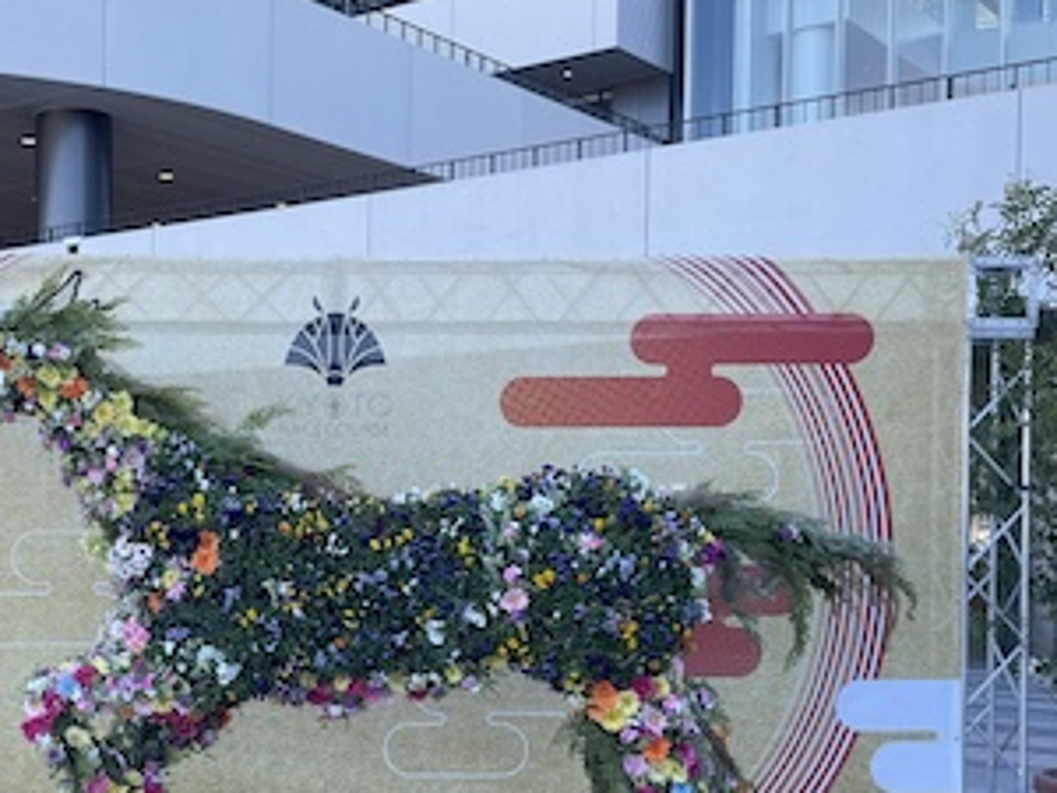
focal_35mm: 52
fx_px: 1588
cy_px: 571
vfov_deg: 27.7
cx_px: 201
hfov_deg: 35.5
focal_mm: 4.2
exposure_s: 1/558
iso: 32
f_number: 1.6
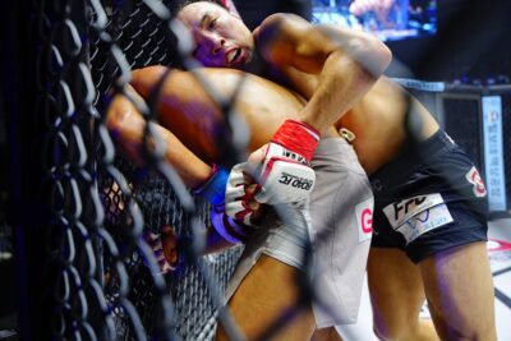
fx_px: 493
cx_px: 256
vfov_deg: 38.2
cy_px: 170
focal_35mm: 35
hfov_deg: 54.8
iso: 1600
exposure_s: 1/640
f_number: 4
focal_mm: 34.7
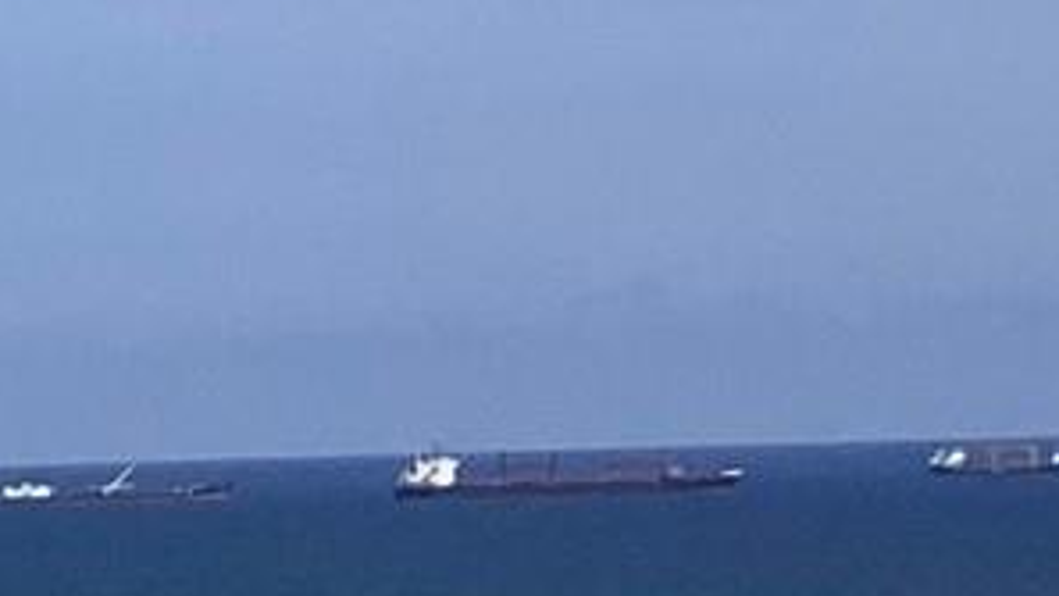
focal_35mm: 233
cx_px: -2061
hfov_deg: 8.0
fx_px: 6542
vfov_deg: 5.1
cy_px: 1424
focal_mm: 3.3
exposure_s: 1/3021
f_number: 2.4
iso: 25
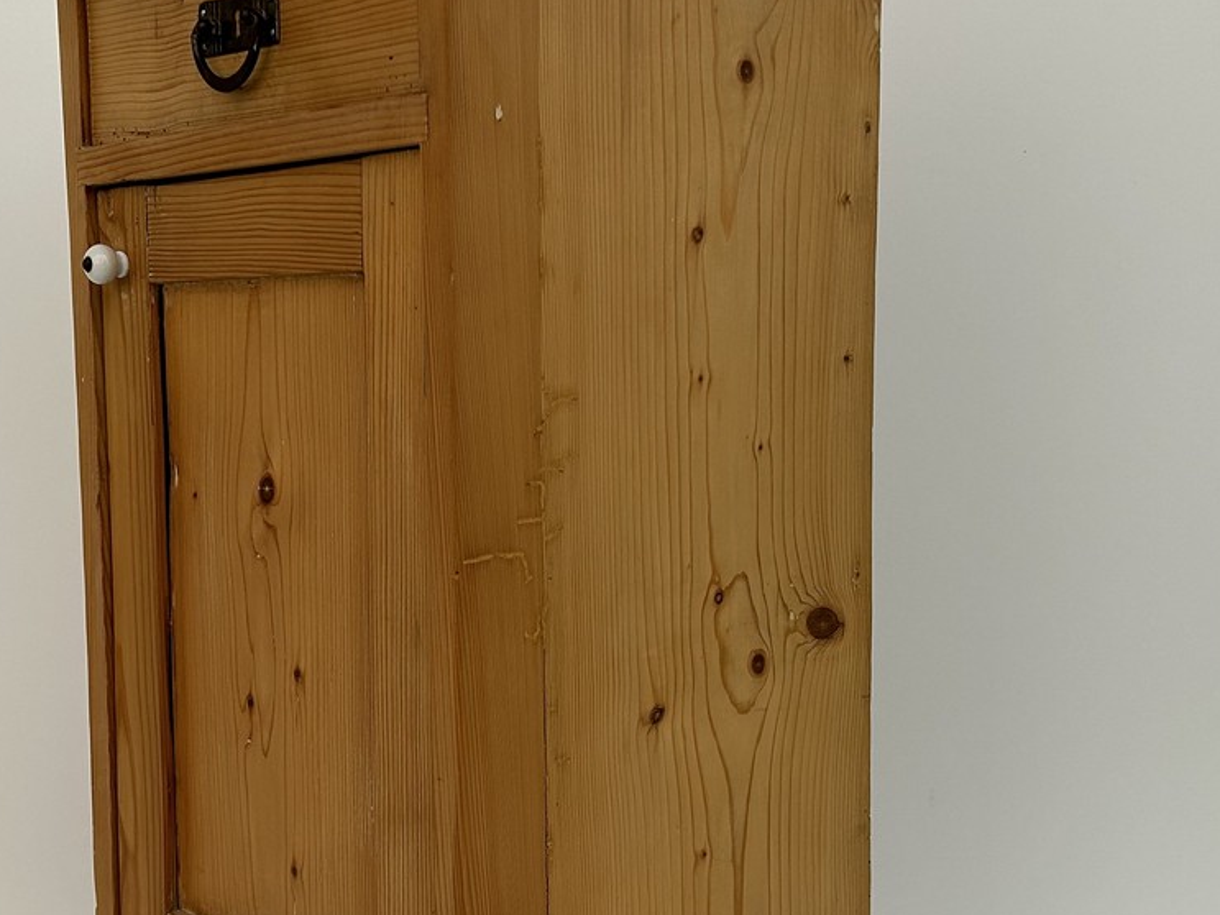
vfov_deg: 26.0
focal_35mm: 56
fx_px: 1973
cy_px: 570
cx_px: 396
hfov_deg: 34.0
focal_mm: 5.7
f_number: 1.5
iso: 50
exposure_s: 1/2994
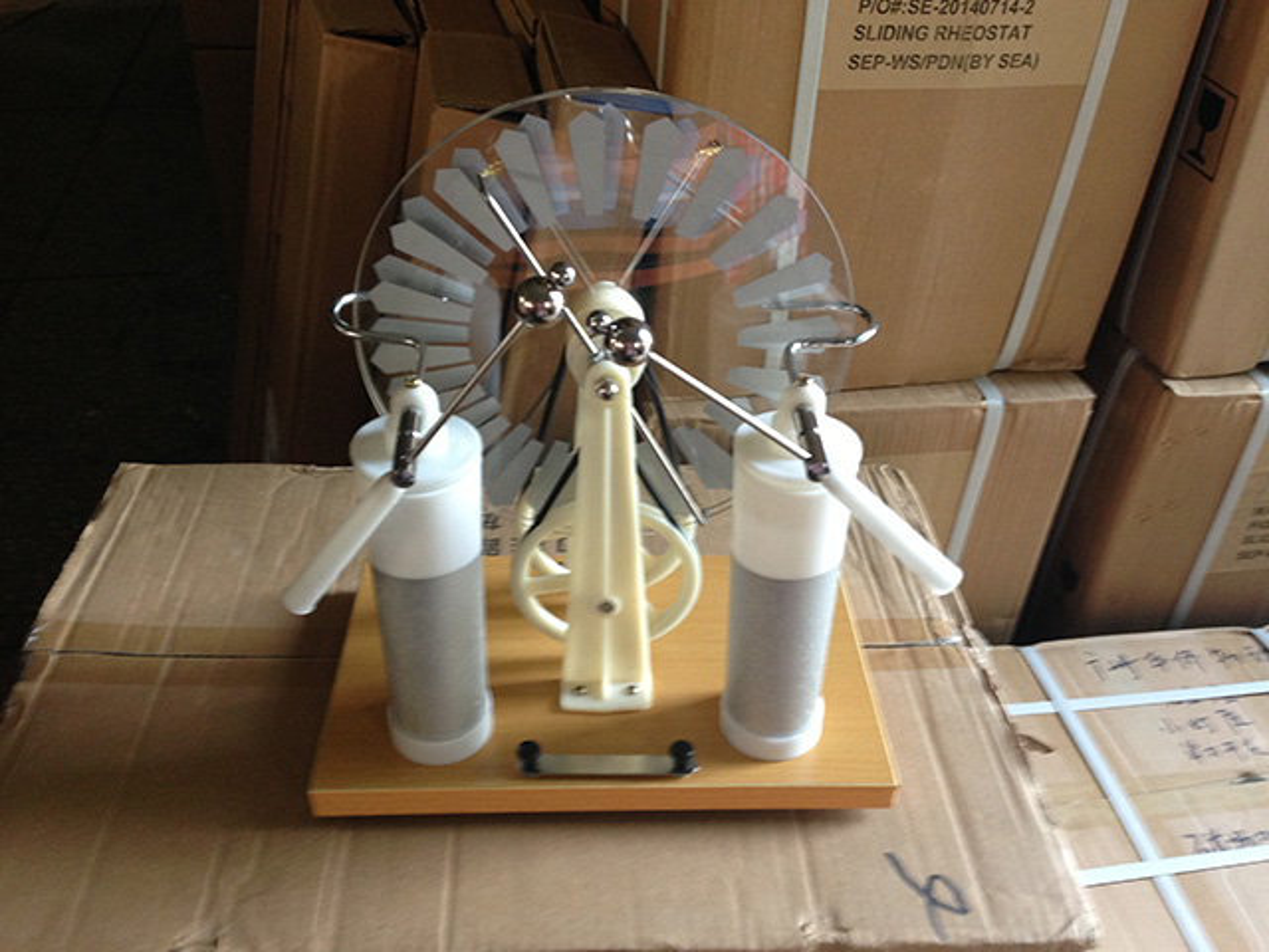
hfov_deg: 55.4
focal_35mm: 33
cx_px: 634
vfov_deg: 42.9
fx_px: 1210
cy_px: 476
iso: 125
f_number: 2.4
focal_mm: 4.13
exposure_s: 1/20
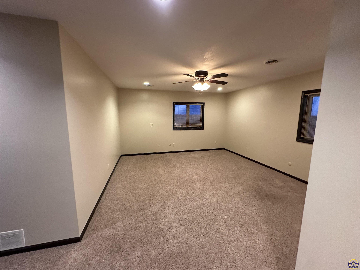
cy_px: 135
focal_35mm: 14
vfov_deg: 85.7
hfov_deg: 102.1
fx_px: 146
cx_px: 180
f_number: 2.2
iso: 640
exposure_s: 1/60
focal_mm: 2.22
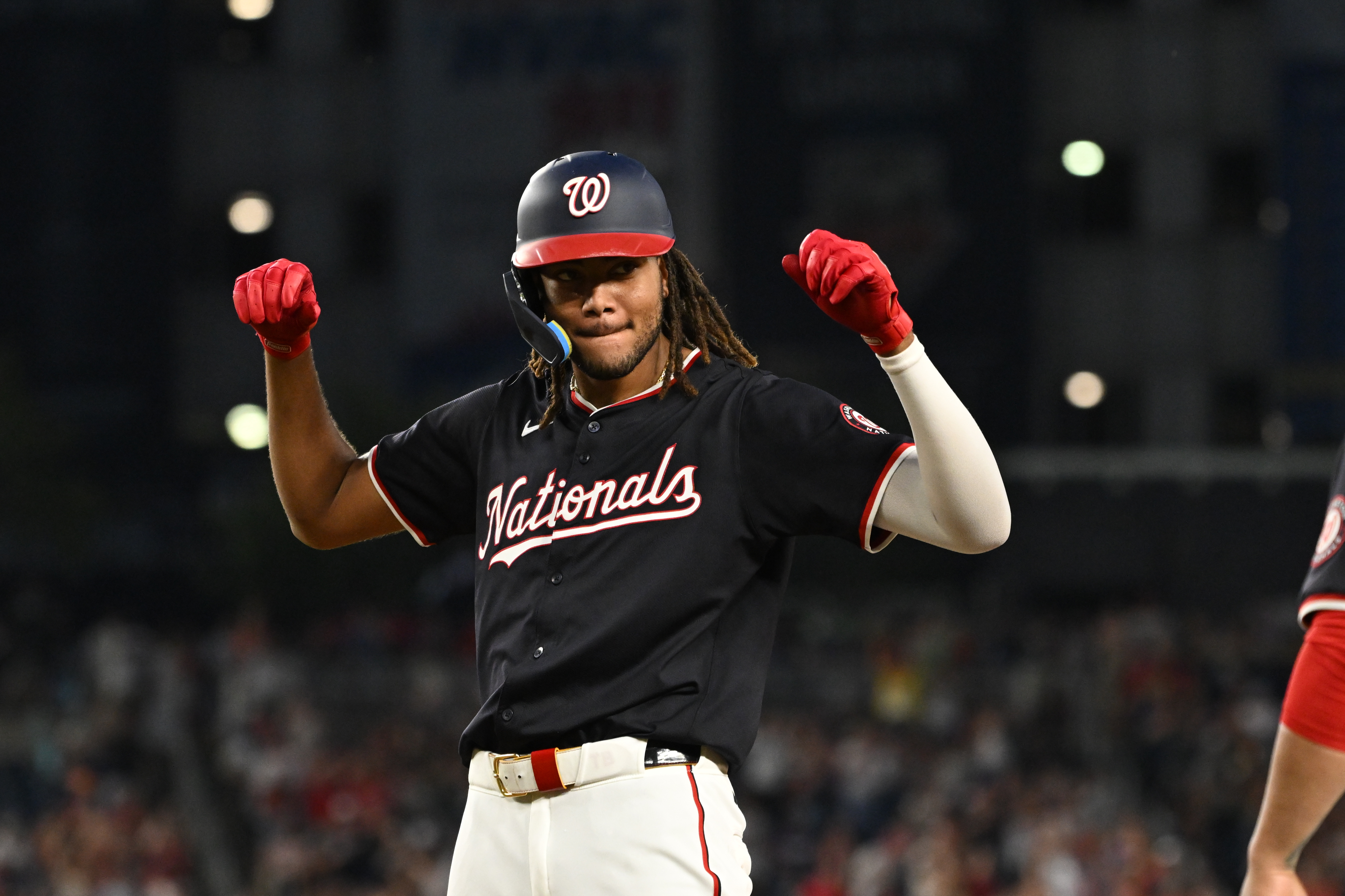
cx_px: 672
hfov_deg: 6.9
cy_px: 448
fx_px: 11205
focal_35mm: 300
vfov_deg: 4.6
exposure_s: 1/2000
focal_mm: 200
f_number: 4
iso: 4000
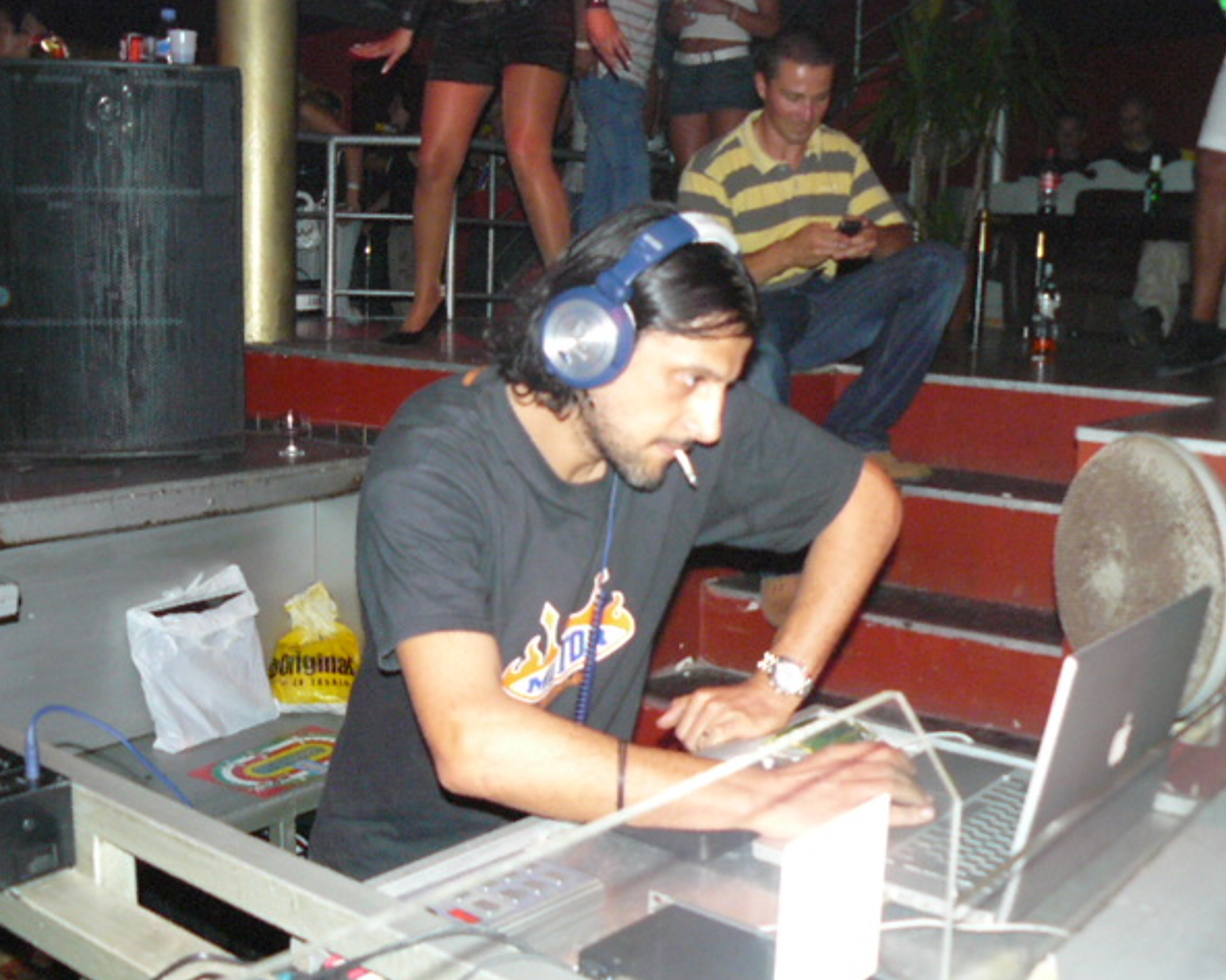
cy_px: 491
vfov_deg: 39.1
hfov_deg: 48.0
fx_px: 1378
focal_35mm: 38
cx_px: 617
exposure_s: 1/25
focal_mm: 6
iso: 250
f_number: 2.8
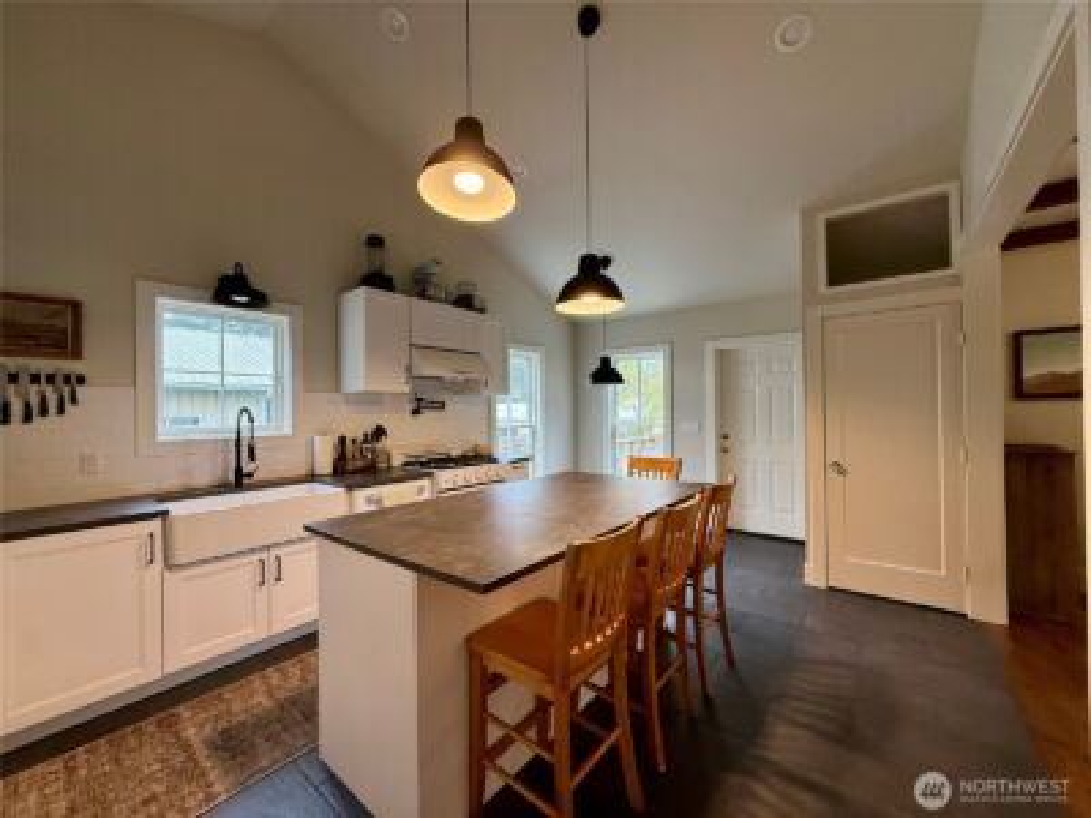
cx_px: 546
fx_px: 441
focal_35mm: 14
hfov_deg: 102.1
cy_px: 409
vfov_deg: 85.7
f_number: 2.2
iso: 250
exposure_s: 1/120
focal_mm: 2.22
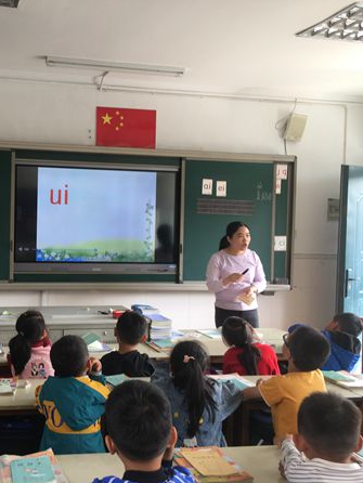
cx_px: 66
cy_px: 242
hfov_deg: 35.5
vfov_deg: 47.8
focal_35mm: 39
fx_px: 545
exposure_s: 1/50
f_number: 2.2
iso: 32
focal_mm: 4.15
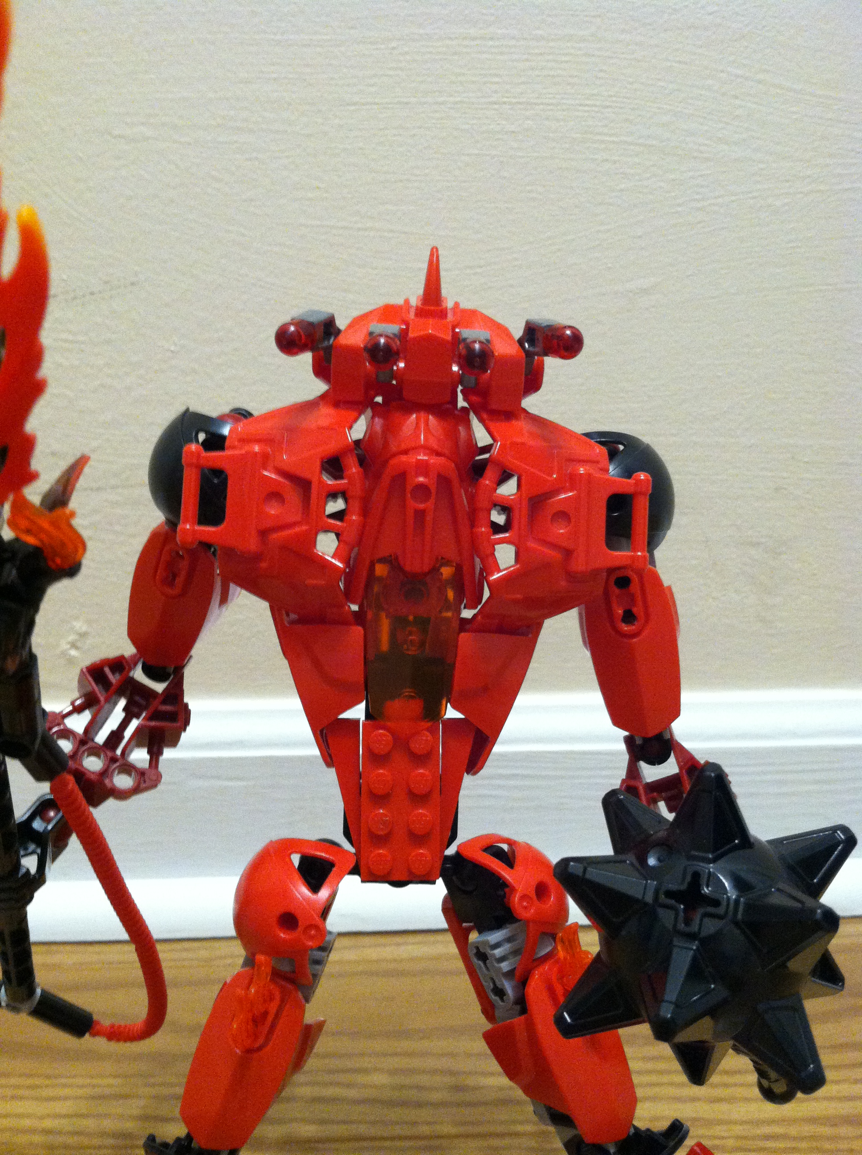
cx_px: 431
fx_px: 1165
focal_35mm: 35
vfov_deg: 52.7
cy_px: 578
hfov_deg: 40.6
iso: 320
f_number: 2.8
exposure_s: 1/15
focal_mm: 3.85
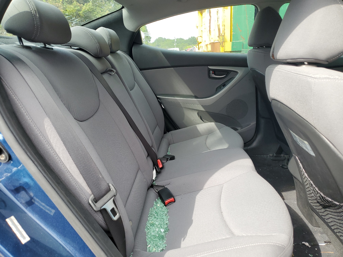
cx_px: 172
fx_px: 258
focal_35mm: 26
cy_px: 128
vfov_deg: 53.1
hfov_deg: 67.3
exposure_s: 1/526
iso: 50
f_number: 1.5
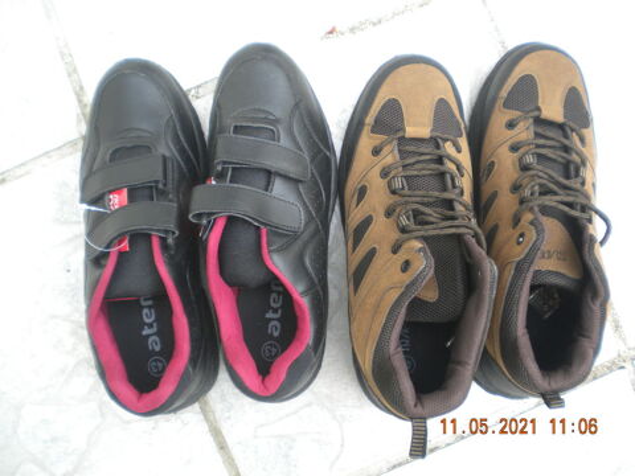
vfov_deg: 40.7
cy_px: 238
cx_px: 318
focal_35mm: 35
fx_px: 642
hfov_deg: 52.6
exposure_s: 1/82.7
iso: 80
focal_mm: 6.3
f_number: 3.1
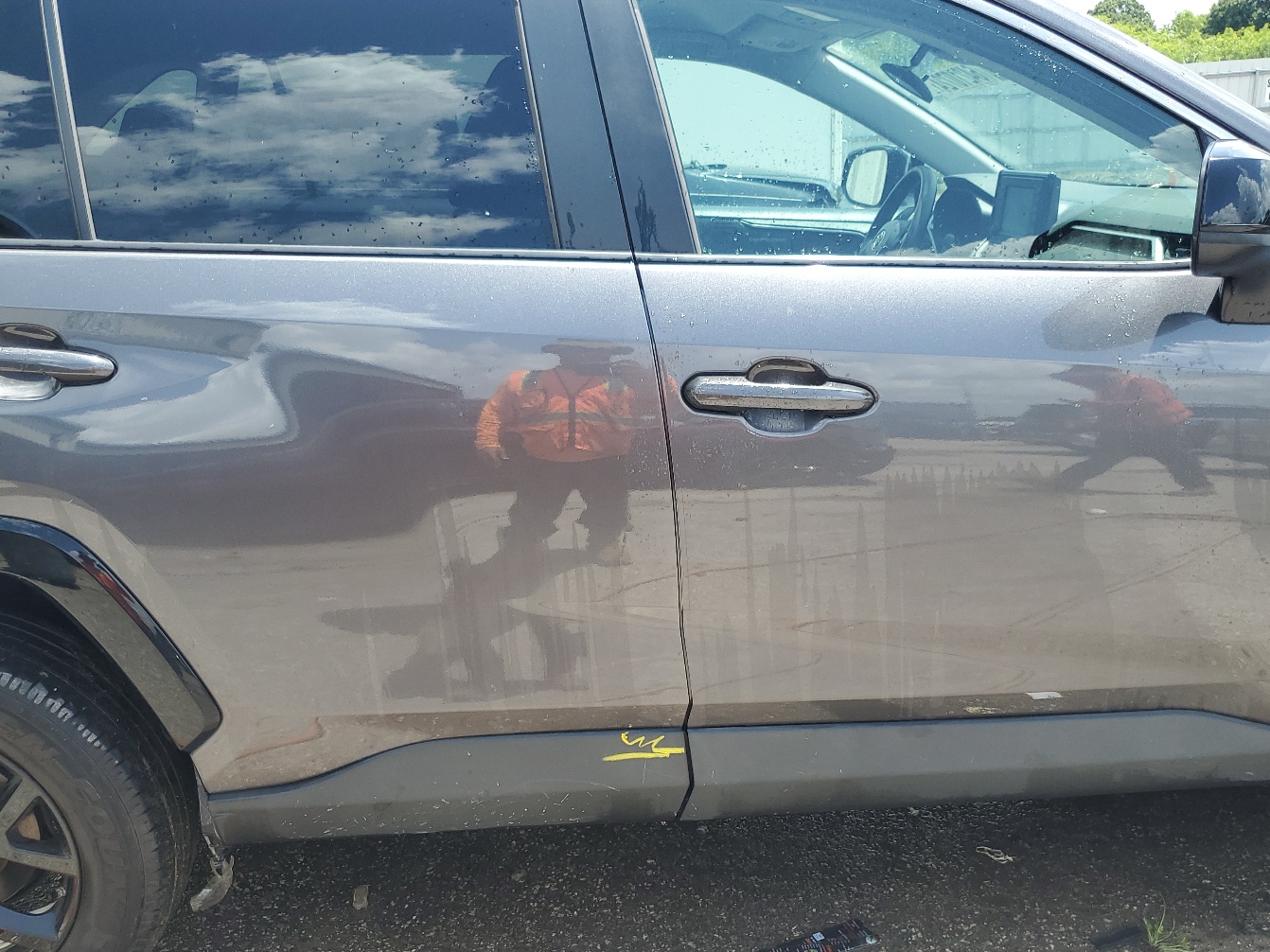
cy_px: 515
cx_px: 644
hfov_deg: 58.4
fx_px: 1137
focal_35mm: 31
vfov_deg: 45.4
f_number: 1.5
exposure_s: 1/909
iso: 50
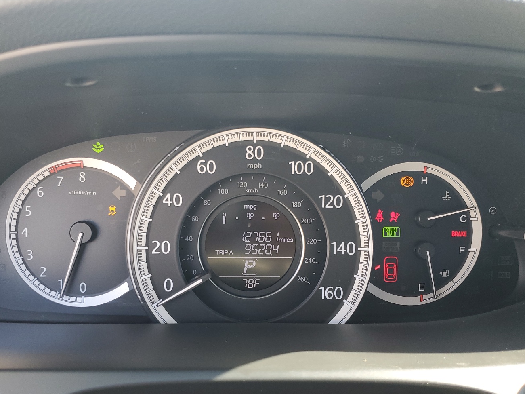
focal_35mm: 32
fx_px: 485
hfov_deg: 56.6
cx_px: 225
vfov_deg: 44.0
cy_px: 231
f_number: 1.5
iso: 71
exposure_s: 1/120
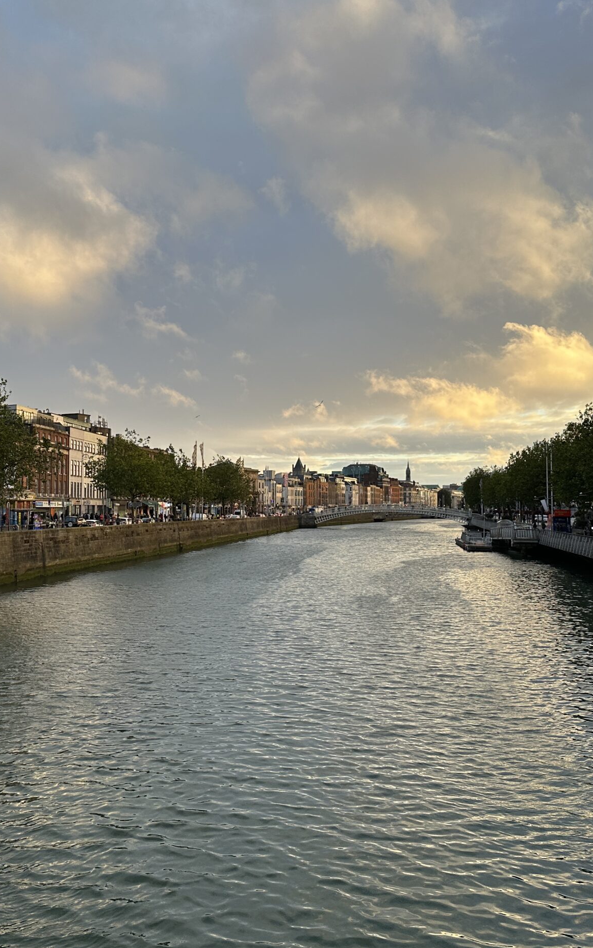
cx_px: 263
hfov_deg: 36.2
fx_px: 905
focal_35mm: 35
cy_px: 480
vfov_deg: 55.3
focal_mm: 6.86
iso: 80
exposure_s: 1/694
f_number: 1.78
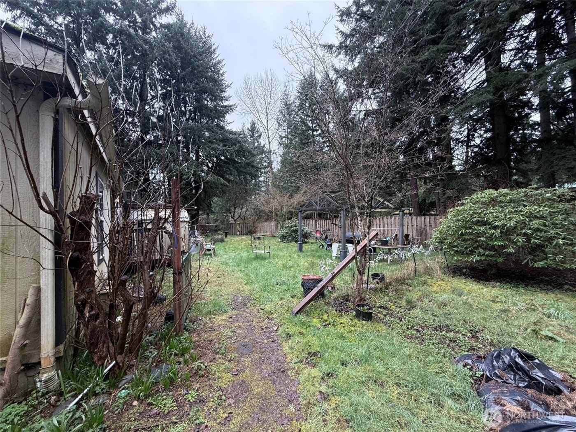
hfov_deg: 102.1
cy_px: 216
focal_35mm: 14
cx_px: 288
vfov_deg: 85.7
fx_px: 233
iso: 100
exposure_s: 1/99
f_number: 2.2
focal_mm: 2.22
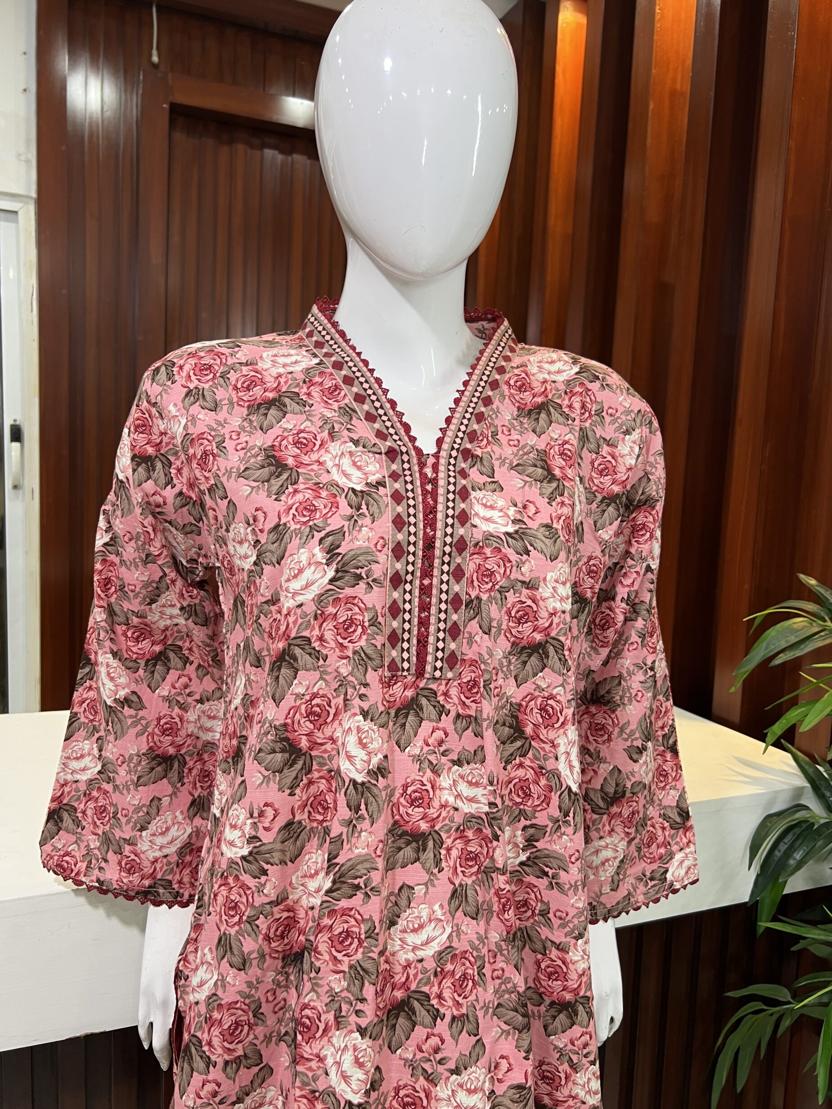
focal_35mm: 27
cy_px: 549
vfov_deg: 65.3
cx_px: 421
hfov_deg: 51.4
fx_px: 865
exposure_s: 1/50
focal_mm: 5.7
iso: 64
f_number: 1.5
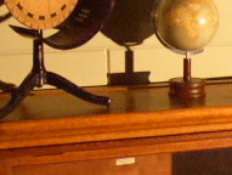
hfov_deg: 15.8
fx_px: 786
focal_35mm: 117
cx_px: 316
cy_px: 196
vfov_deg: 12.5
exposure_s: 1/4
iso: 100
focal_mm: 5.8
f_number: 2.8
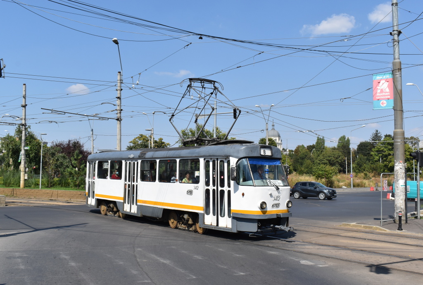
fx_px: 460
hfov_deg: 49.4
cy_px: 142
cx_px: 212
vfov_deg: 34.4
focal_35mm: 39
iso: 200
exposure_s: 1/500
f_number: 11
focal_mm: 26
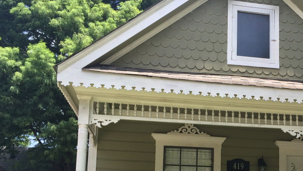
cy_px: 161
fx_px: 450
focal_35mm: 56
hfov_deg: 35.4
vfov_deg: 20.9
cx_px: 263
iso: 32
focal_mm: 4.15
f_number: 2.2
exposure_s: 1/672
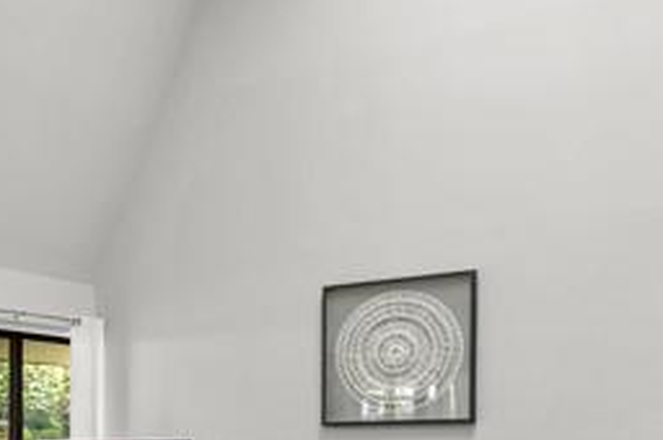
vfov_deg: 21.4
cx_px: -179
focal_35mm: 60
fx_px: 1104
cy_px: 483
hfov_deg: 28.1
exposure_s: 1/15
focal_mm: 15
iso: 100
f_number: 6.3
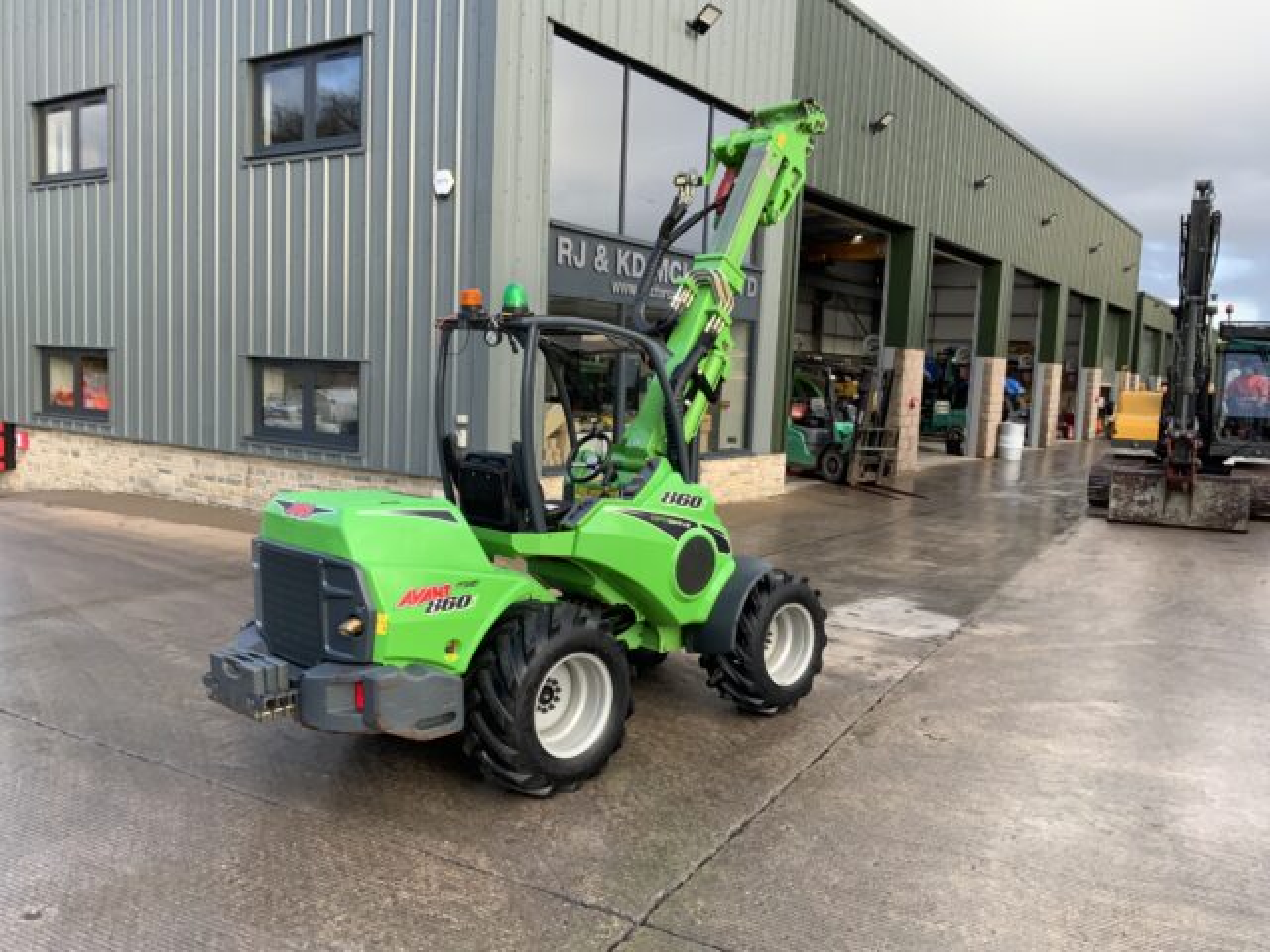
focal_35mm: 29
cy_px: 476
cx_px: 635
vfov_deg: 48.2
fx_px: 1064
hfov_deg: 61.7
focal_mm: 3
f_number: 1.8
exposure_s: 1/140
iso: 16
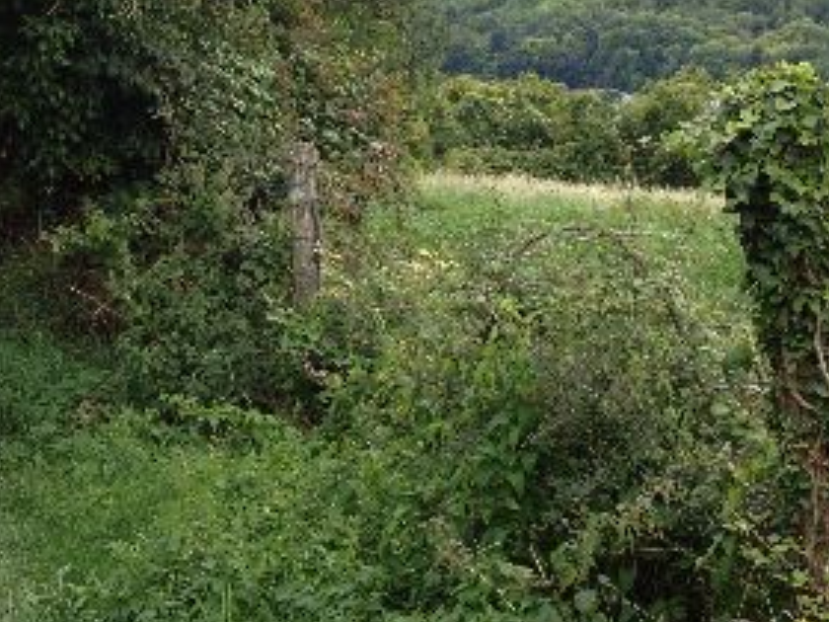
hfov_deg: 26.0
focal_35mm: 75
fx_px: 1796
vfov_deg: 19.5
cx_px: 385
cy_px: 160
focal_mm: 4.28
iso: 50
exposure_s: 1/472
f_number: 2.4
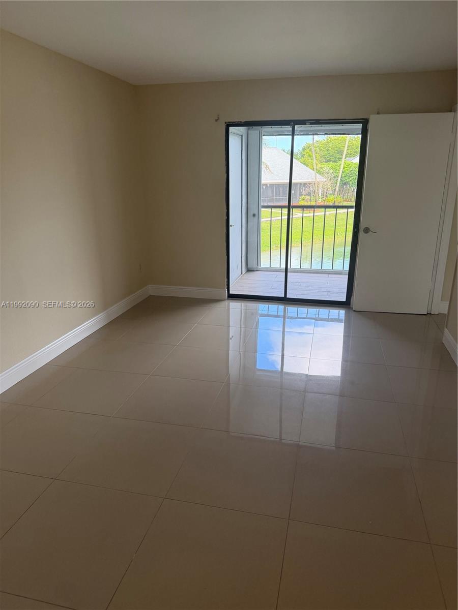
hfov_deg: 56.8
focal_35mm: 24
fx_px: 423
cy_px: 305
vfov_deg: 71.6
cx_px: 229
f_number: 1.78
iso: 160
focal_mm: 6.76
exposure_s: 1/120
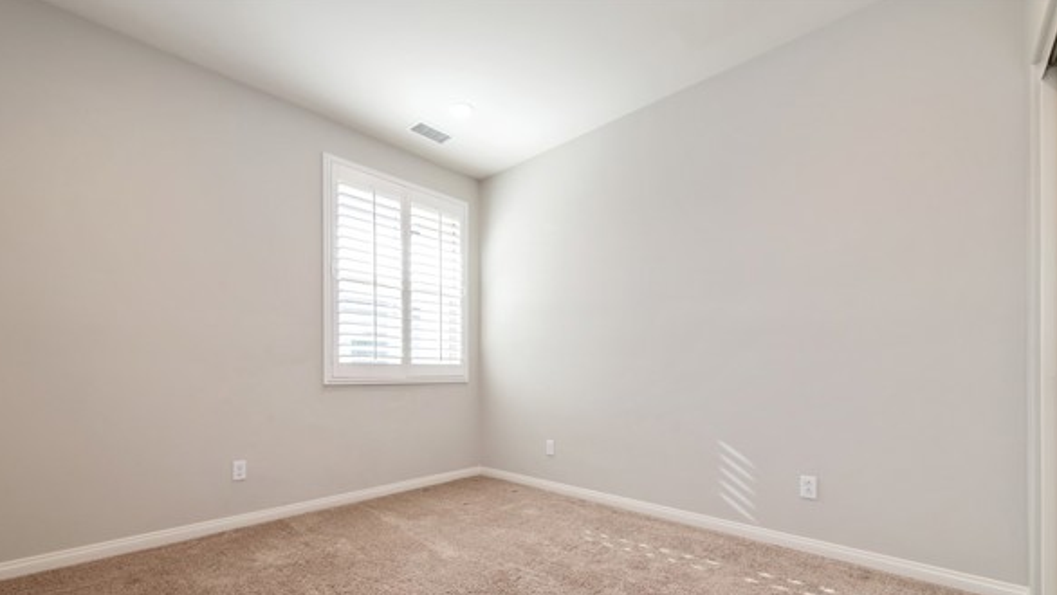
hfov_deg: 99.3
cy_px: 377
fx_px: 449
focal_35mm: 16
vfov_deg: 66.0
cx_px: 507
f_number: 5.6
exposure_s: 1/100
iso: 200
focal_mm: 14
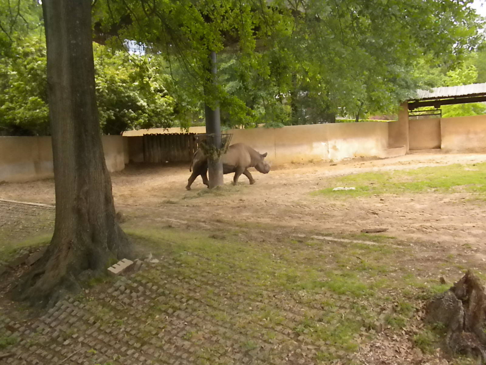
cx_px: 243
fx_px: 519
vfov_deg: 38.7
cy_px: 182
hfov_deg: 50.1
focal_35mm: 37
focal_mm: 6.6
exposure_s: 1/113
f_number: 10
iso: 640
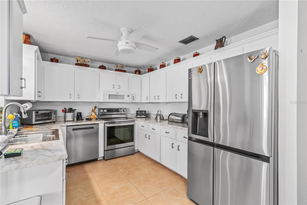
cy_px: 102
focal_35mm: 15
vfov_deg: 77.3
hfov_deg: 100.4
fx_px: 128
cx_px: 154
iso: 250
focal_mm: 10
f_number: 9
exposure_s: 1/1.25
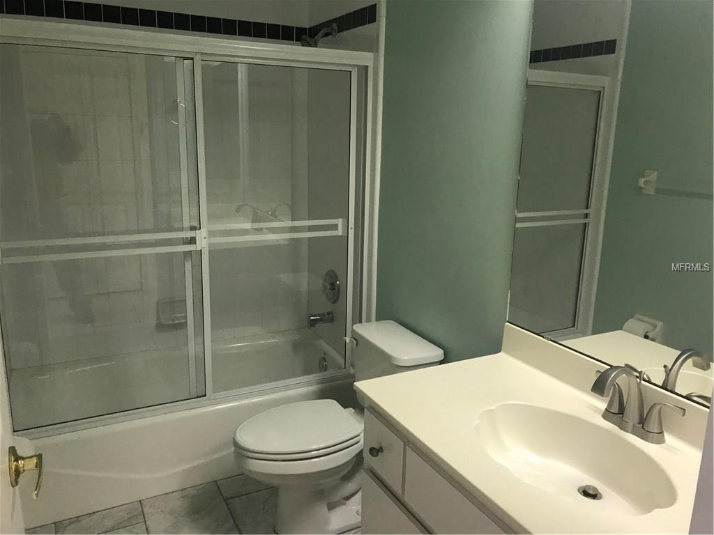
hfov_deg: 63.4
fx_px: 578
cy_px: 268
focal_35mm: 28
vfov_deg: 49.7
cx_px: 357
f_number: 1.8
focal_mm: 3.99
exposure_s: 1/15
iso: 40
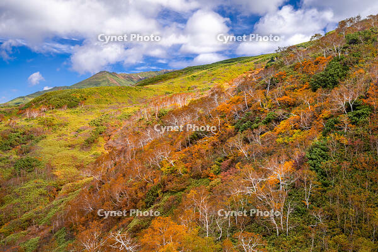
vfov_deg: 31.9
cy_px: 126
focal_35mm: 42
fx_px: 441
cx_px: 189
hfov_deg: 46.4
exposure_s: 1/100
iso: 400
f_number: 8
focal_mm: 42
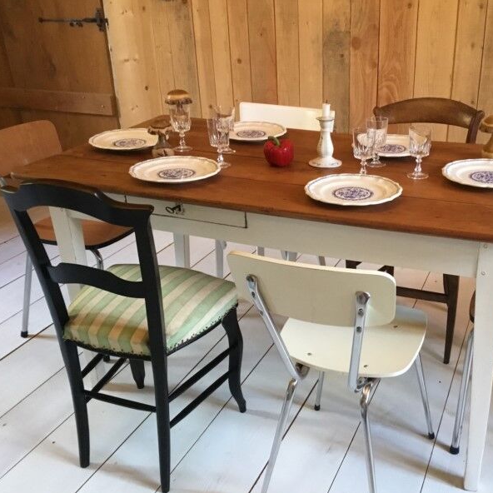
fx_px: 596
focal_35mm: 37
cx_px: 316
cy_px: 248
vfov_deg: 44.9
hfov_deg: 44.5
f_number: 2.4
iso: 250
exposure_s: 1/33
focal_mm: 3.3
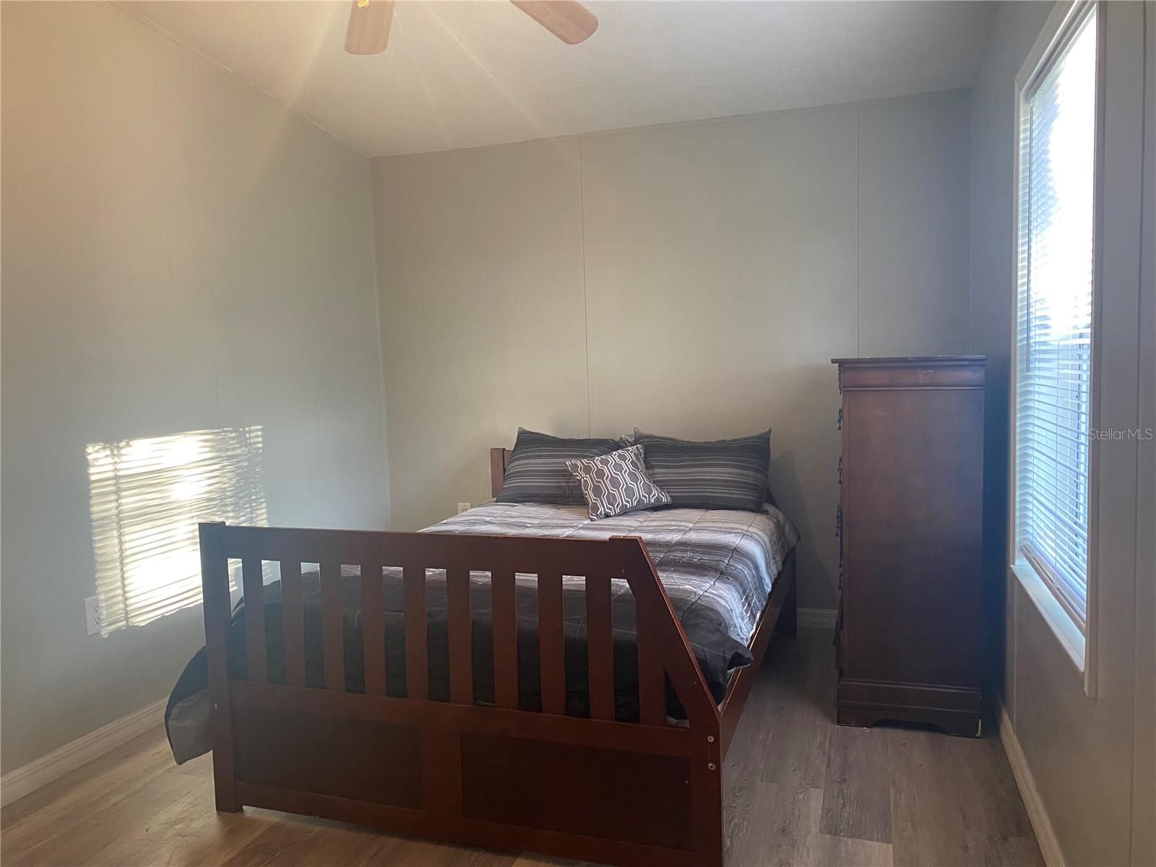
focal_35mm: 26
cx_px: 578
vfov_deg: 53.1
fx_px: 868
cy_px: 434
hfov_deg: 67.3
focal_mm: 4.25
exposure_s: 1/60
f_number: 1.8
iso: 250
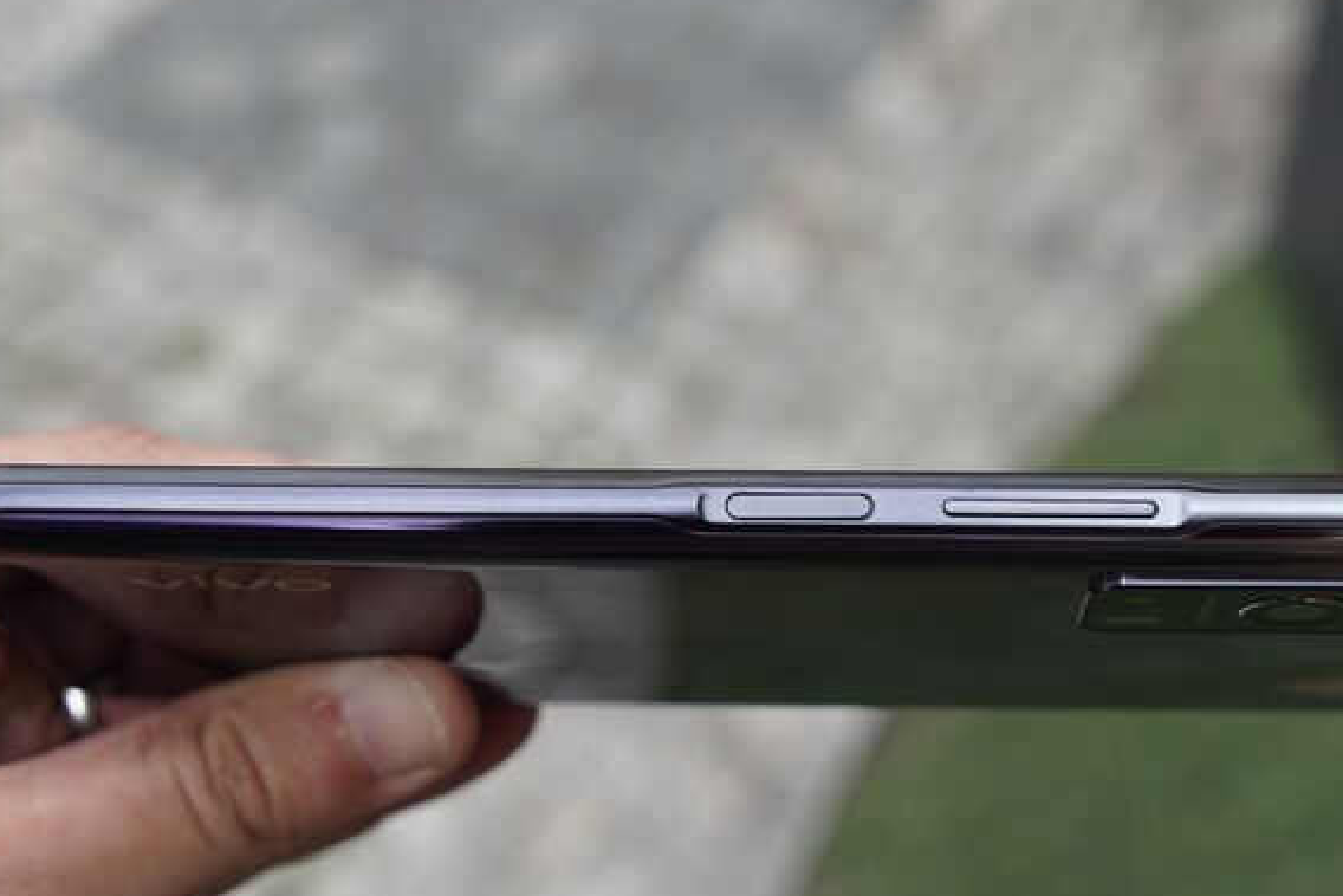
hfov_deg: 30.1
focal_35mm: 67
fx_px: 2500
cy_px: 582
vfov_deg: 20.3
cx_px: 724
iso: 250
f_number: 6.3
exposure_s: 1/160
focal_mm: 46
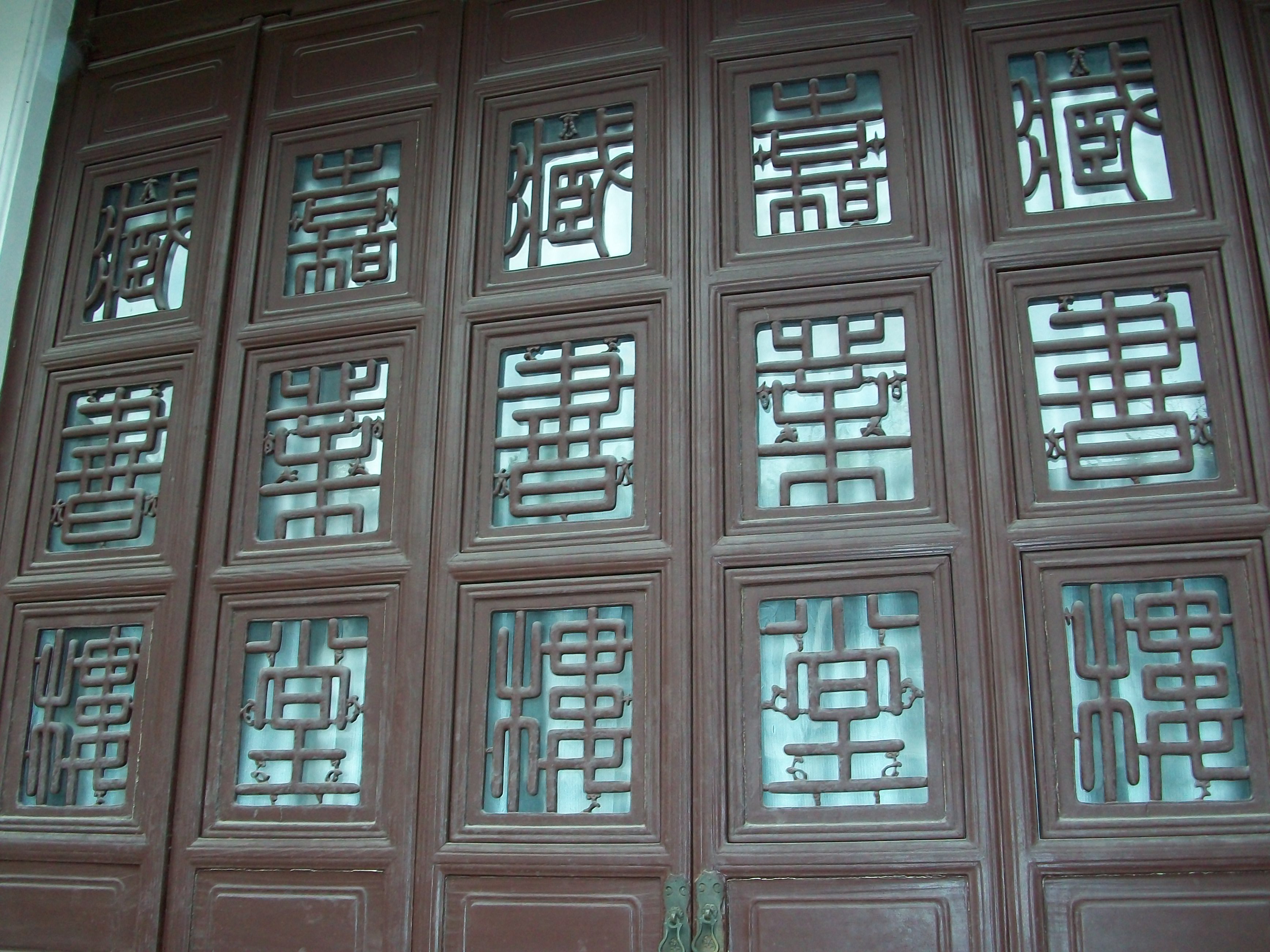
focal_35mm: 34
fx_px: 1247
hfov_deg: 54.0
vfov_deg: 41.8
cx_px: 635
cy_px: 476
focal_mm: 5.7
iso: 120
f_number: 2.8
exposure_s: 1/60
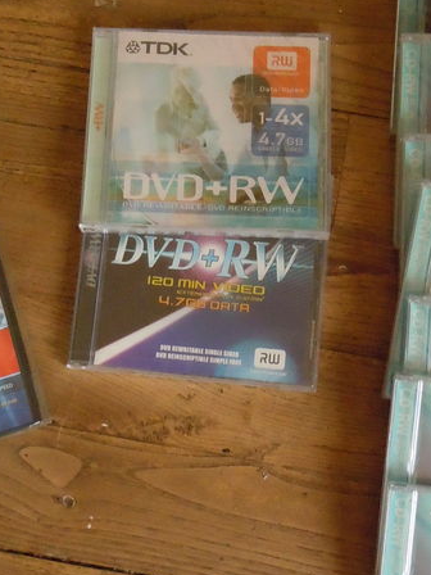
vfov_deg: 28.8
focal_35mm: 67
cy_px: 205
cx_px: 223
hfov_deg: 21.9
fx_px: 1112
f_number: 3.5
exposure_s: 1/13
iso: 800
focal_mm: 5.4
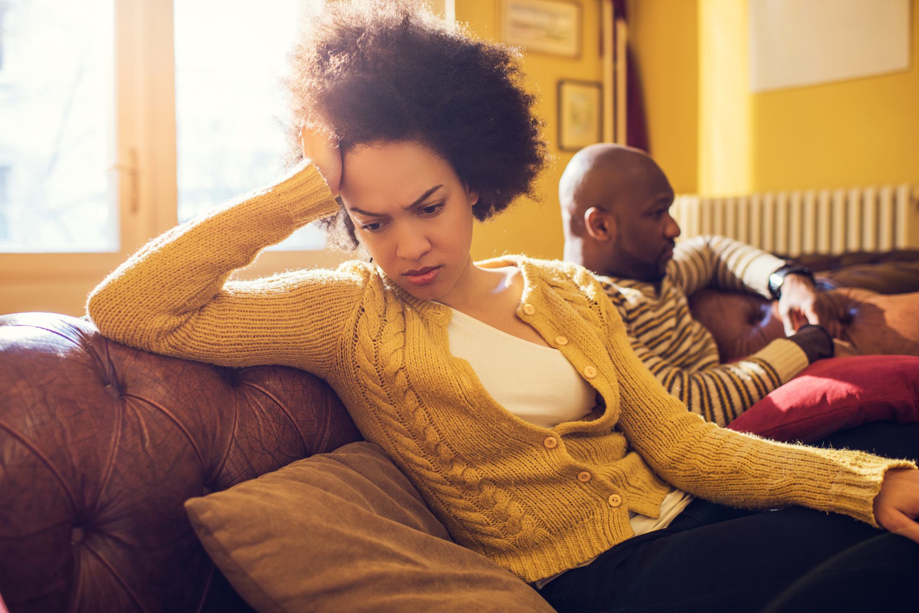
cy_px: 306
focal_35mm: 35
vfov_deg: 37.9
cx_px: 460
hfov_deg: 54.4
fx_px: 894
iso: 125
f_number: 2.5
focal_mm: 35
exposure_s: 1/60
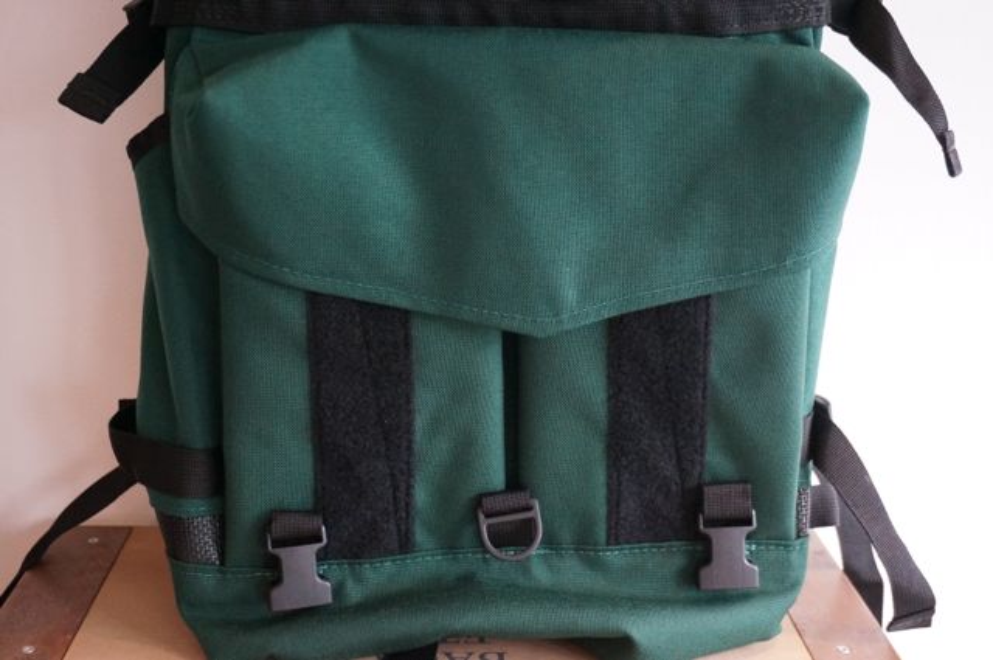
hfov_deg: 38.9
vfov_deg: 26.4
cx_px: 496
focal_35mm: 51
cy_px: 330
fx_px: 1405
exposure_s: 1/80
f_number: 5
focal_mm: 34
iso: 3200
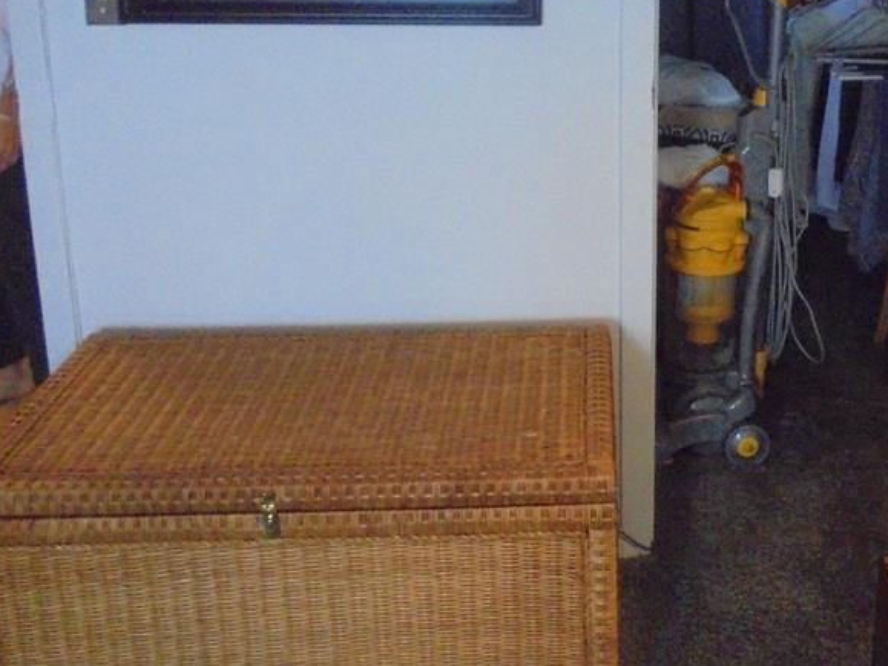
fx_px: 1180
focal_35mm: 46
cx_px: 673
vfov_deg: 30.3
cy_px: 80
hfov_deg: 40.0
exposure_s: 1/30
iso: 800
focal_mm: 4.6
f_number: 3.5
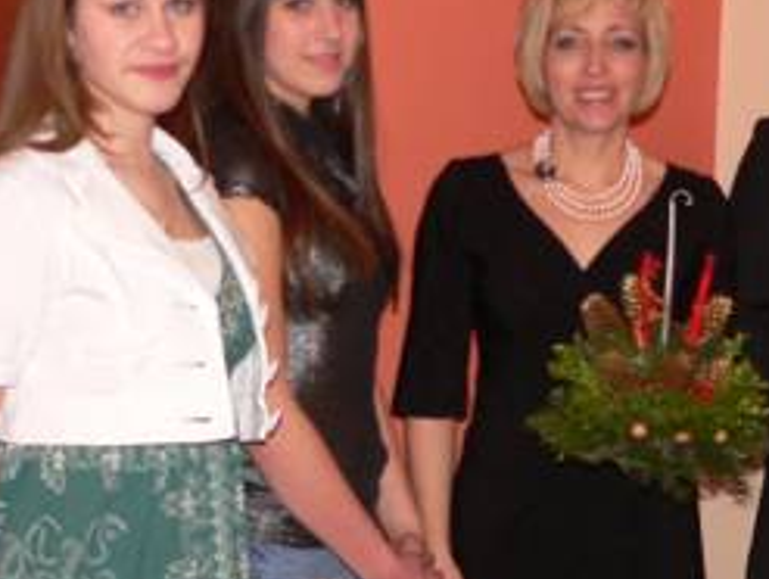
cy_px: 349
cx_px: 504
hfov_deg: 23.4
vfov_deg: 17.8
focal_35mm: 83
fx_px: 1847
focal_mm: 6
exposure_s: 1/60
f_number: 2.8
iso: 200
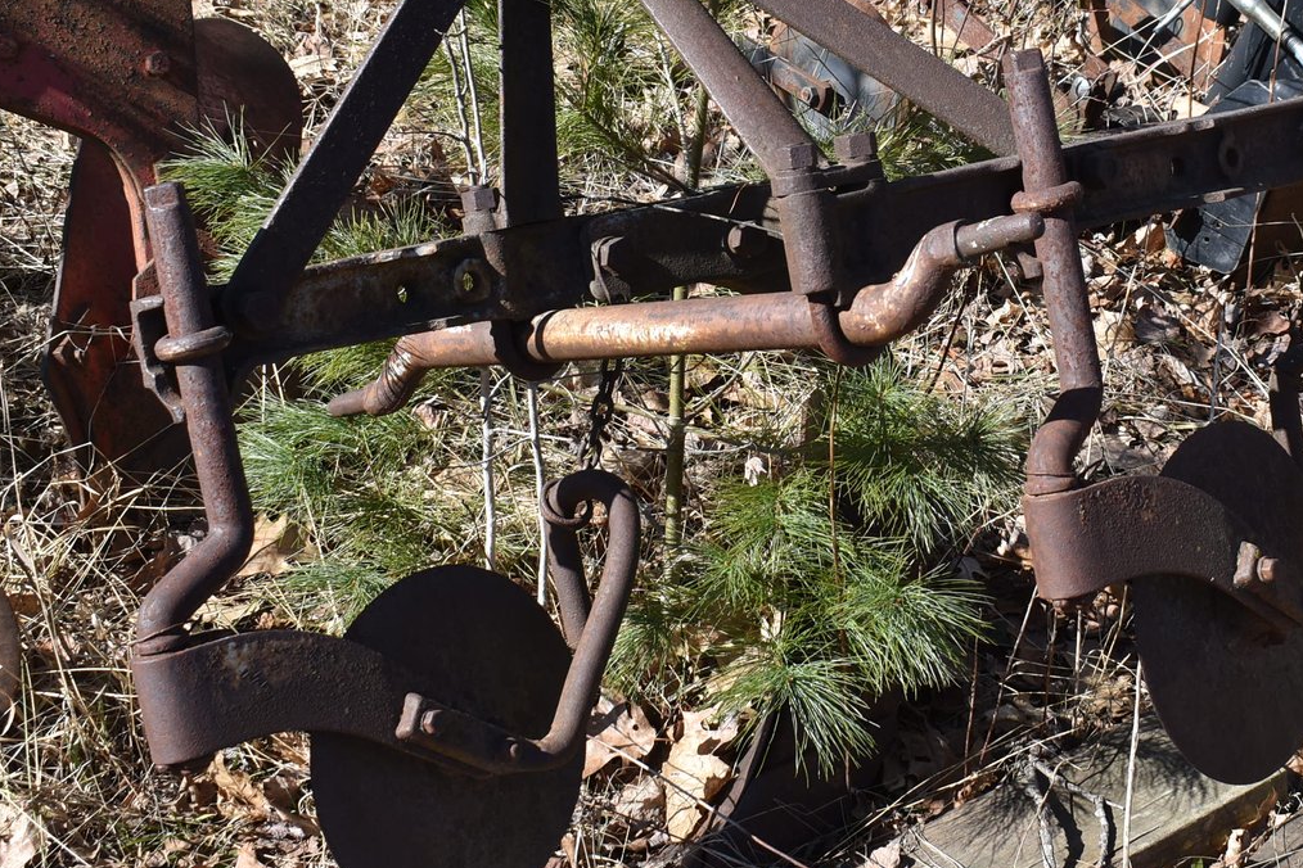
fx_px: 2274
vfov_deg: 21.6
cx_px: 876
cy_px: 341
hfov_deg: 31.7
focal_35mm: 63
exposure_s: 1/250
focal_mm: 25
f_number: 8
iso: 160
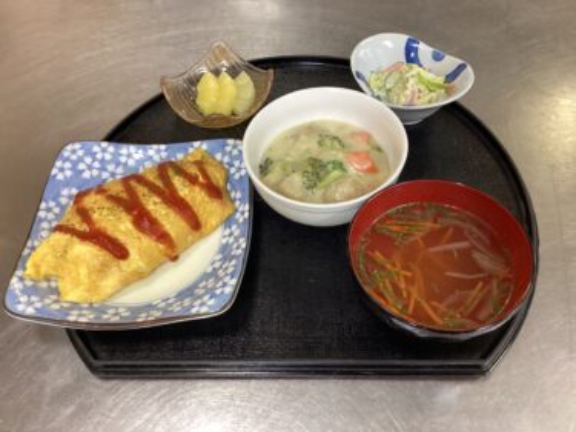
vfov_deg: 45.4
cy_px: 216
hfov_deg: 58.4
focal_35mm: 31
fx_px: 516
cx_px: 288
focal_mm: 3.3
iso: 200
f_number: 2.4
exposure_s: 1/50
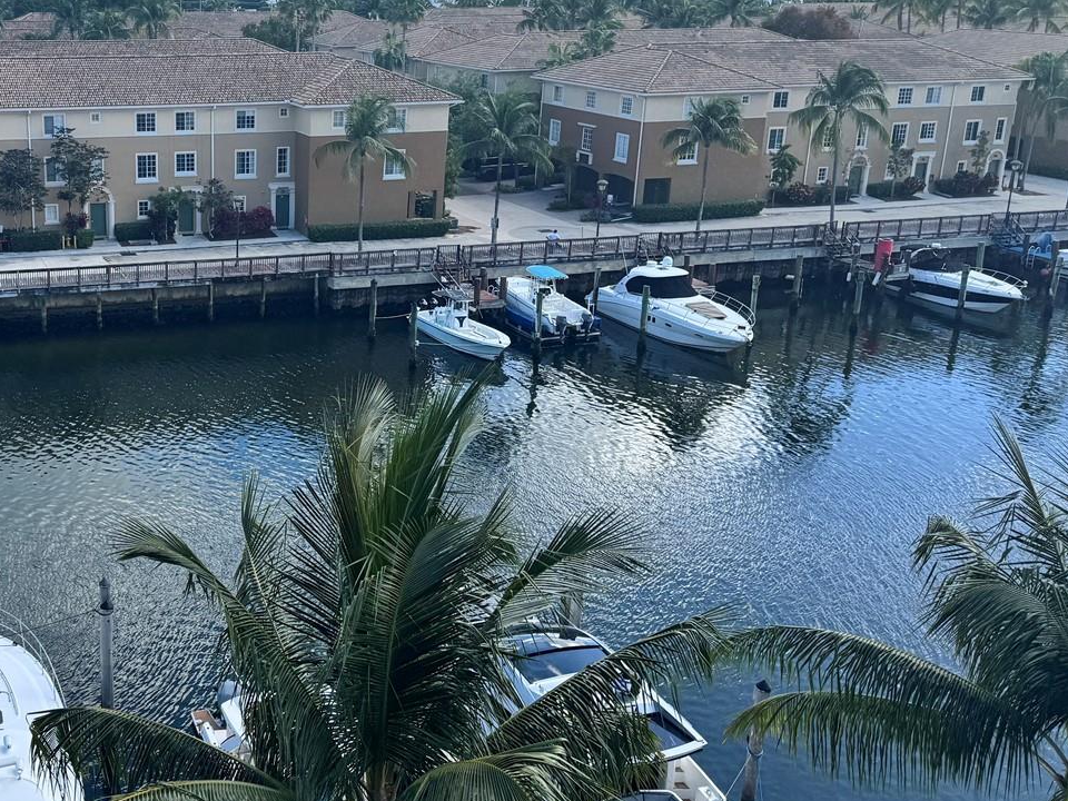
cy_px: 327
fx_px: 1234
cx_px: 210
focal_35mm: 40
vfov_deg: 35.9
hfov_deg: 44.5
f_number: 1.78
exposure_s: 1/2604
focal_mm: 6.76
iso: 80
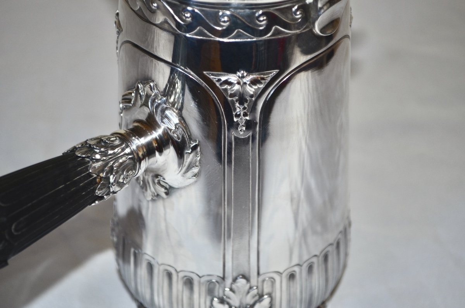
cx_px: 232
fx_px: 1063
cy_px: 154
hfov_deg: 24.7
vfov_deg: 16.5
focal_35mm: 82
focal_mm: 55
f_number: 5.6
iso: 200
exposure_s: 1/30
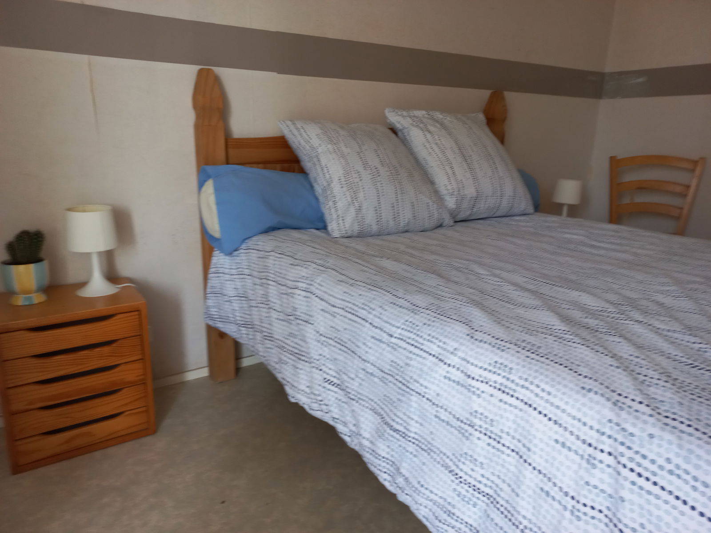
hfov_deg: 69.4
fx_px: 513
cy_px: 266
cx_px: 356
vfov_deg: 54.9
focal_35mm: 25
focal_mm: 4.6
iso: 125
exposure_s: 1/50
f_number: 1.8
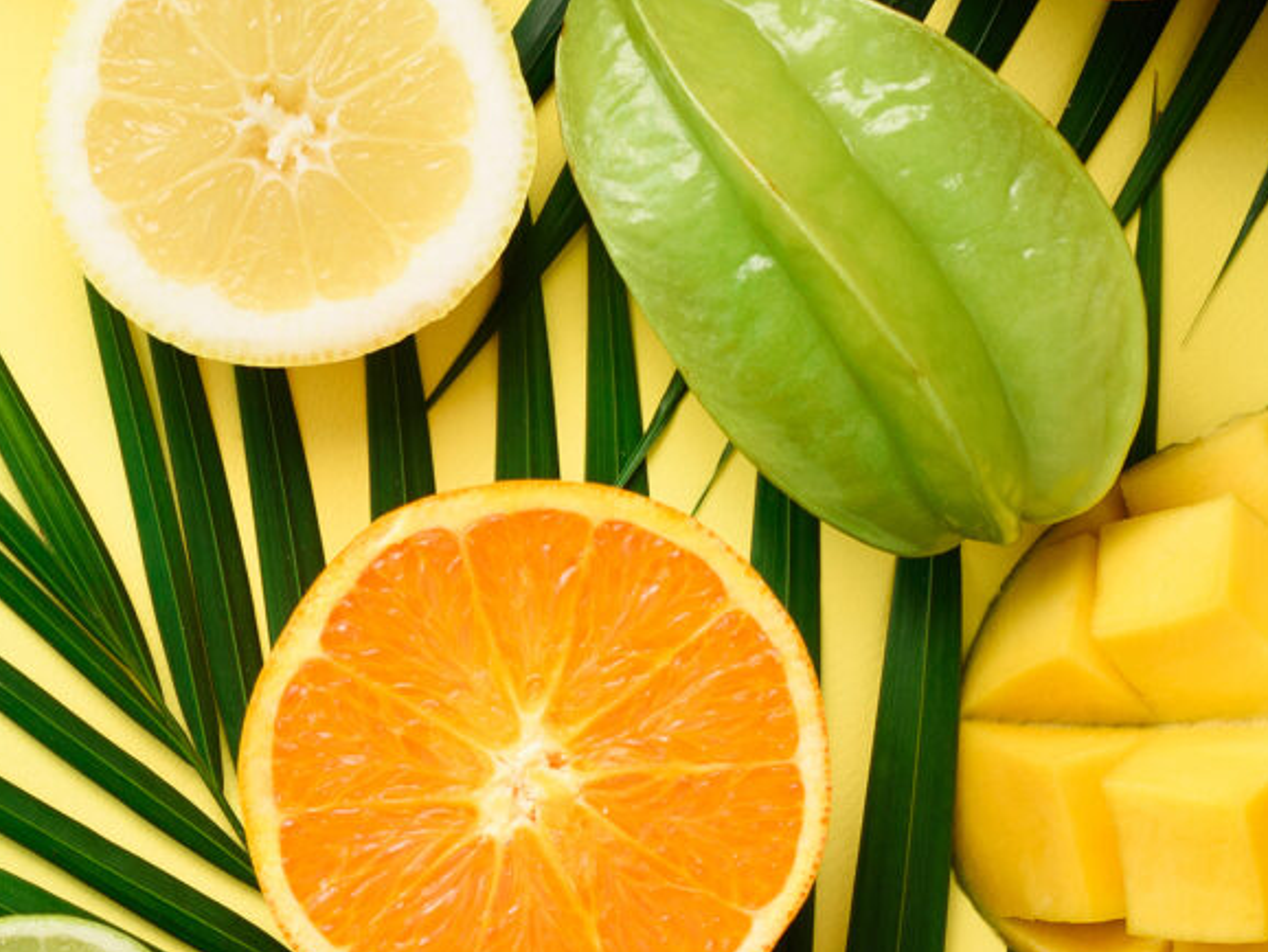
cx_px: -193
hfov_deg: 9.2
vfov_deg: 7.0
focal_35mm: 213
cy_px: 960
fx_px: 7806
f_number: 7.1
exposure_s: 1/40
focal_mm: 50
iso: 100
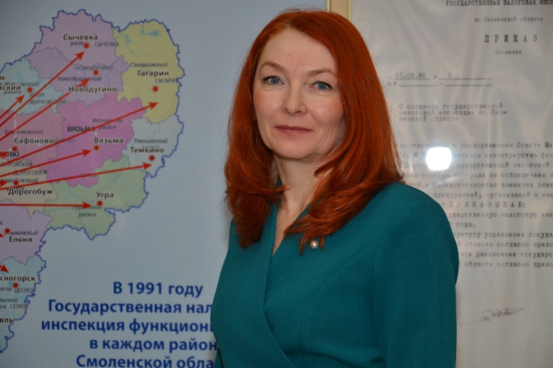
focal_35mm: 112
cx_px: 276
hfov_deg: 18.2
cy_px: 184
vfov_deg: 12.2
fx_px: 1728
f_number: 5.3
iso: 320
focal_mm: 75
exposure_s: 1/60
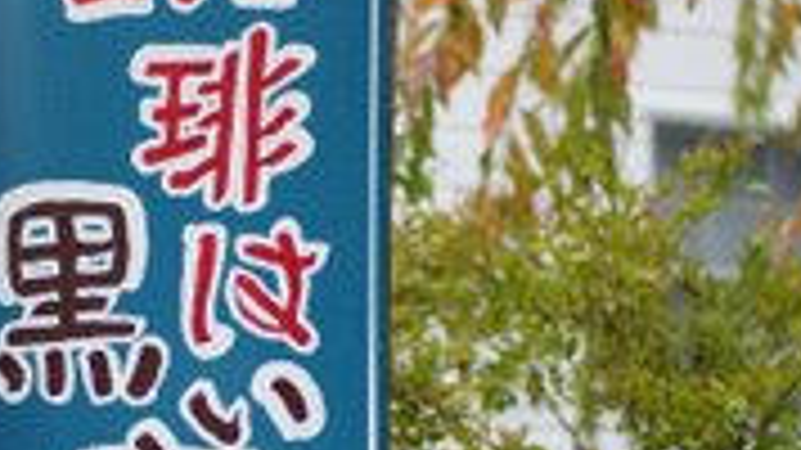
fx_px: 2697
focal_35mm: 127
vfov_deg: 9.4
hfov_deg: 16.8
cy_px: 508
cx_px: 180
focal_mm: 30
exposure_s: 1/1000
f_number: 1.4
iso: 200
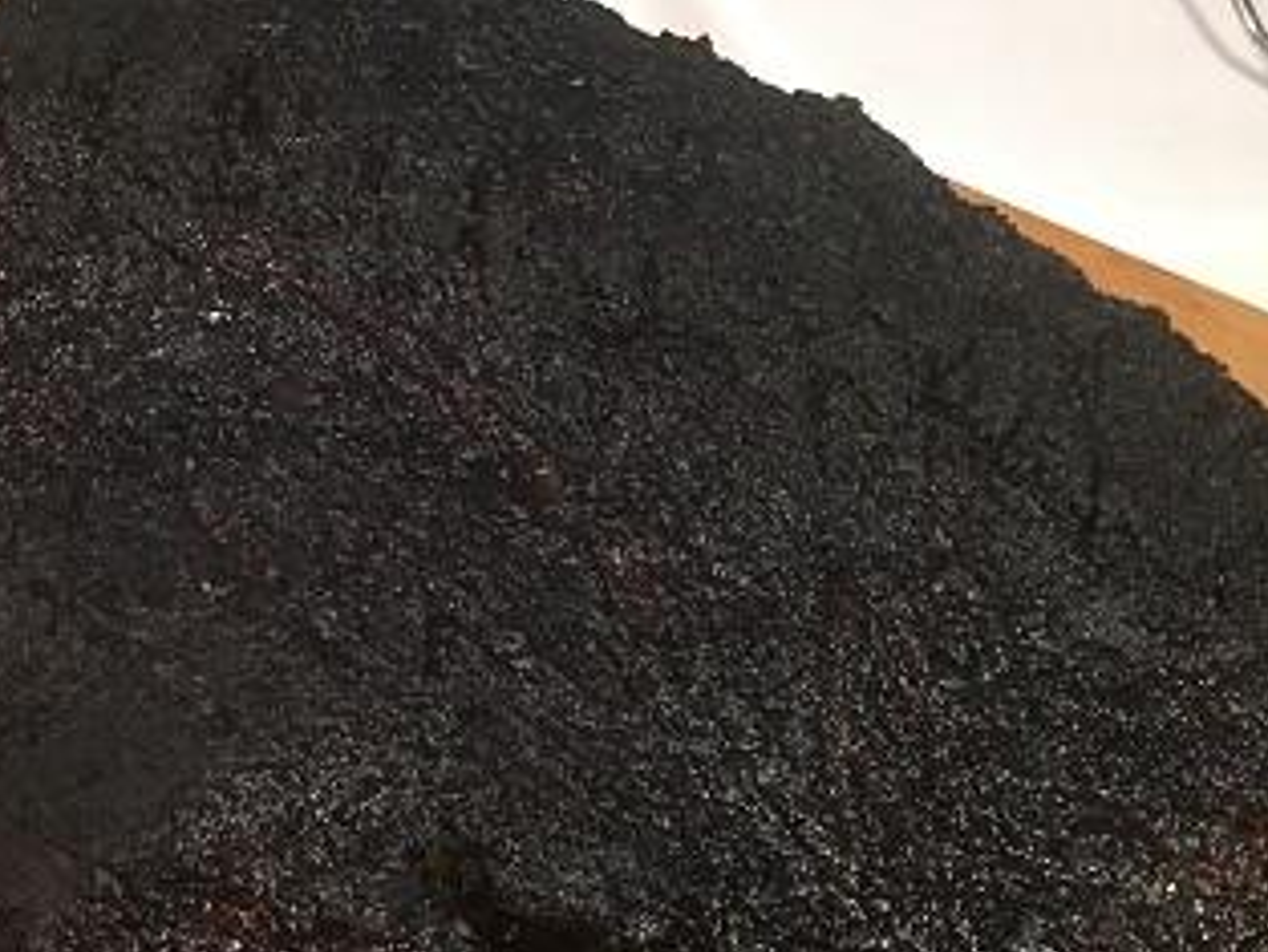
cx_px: 1173
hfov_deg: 32.4
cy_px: 782
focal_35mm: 56
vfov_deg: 25.6
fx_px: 2052
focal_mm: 4.15
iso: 200
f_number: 2.2
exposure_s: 1/17
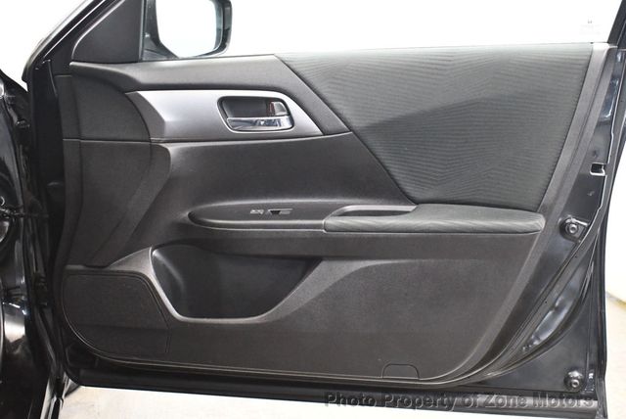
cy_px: 210
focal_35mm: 44
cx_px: 313
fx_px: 766
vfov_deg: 30.6
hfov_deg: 44.5
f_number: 3.8
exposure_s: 1/60
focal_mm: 22
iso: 5600
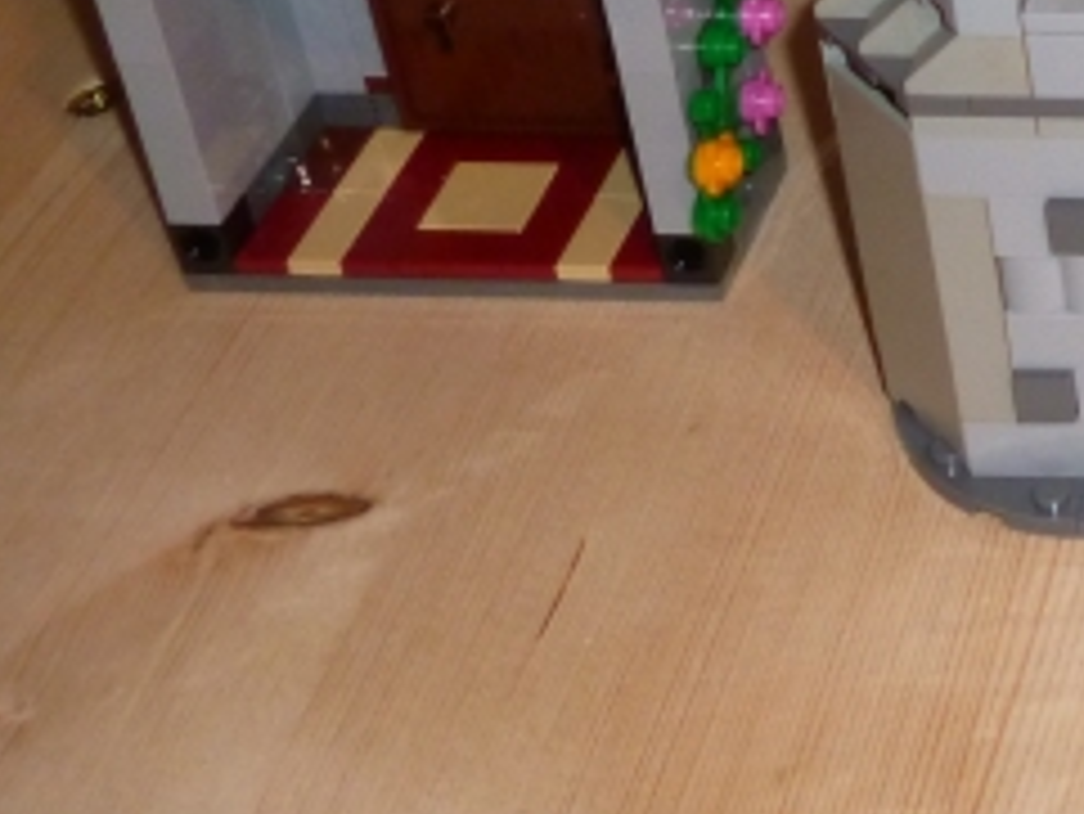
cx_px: 1759
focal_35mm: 93
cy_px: -261
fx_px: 2914
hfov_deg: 18.1
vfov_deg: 15.1
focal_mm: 5
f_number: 3.1
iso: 160
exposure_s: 1/60
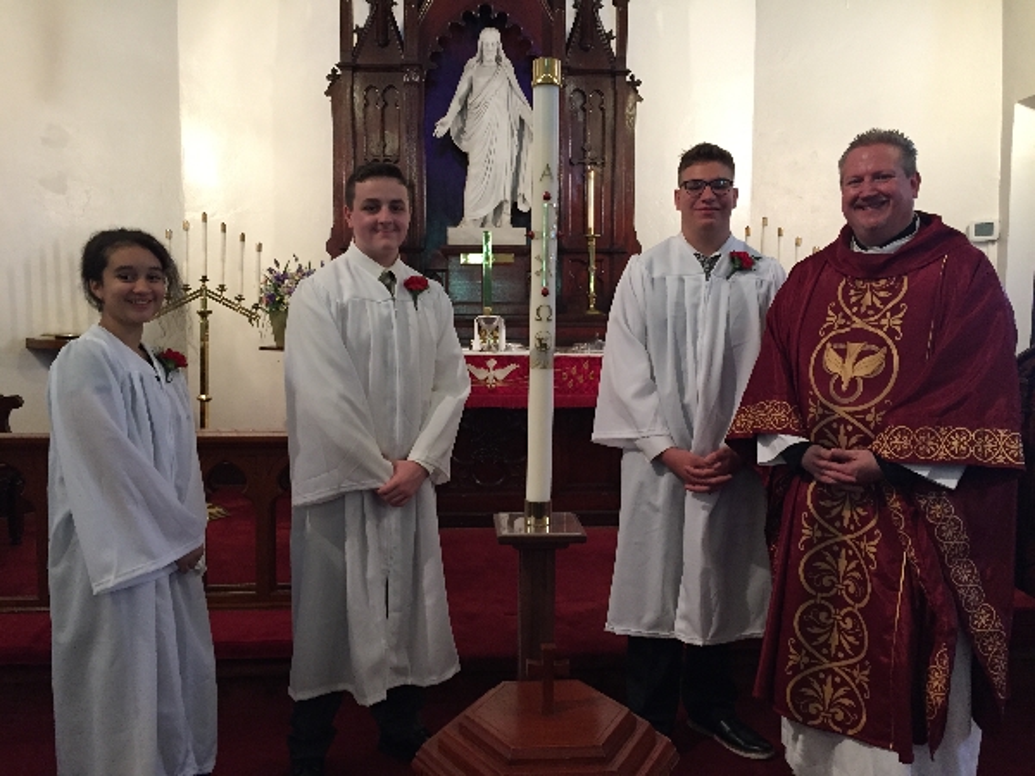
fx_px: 867
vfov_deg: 48.2
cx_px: 518
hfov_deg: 61.7
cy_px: 388
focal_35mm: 29
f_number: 2.2
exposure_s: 1/30
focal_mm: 4.15
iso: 125
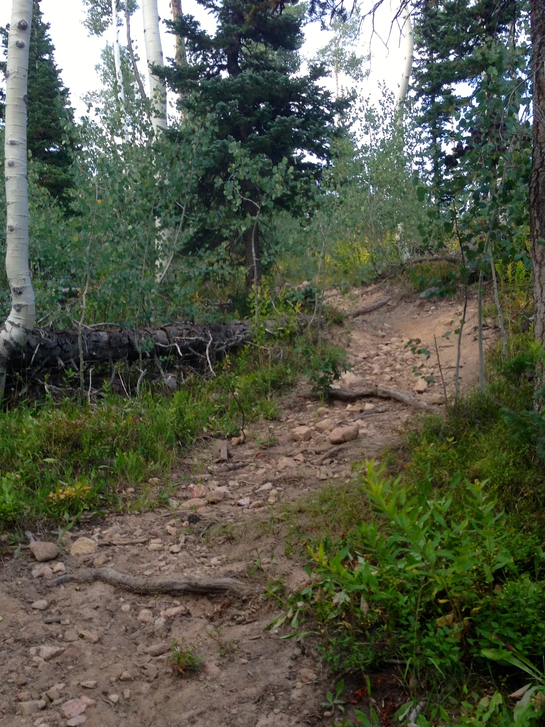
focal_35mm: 45
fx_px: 945
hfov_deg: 32.1
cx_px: 239
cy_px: 424
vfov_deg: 41.9
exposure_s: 1/120
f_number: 2.4
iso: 80
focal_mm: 4.13
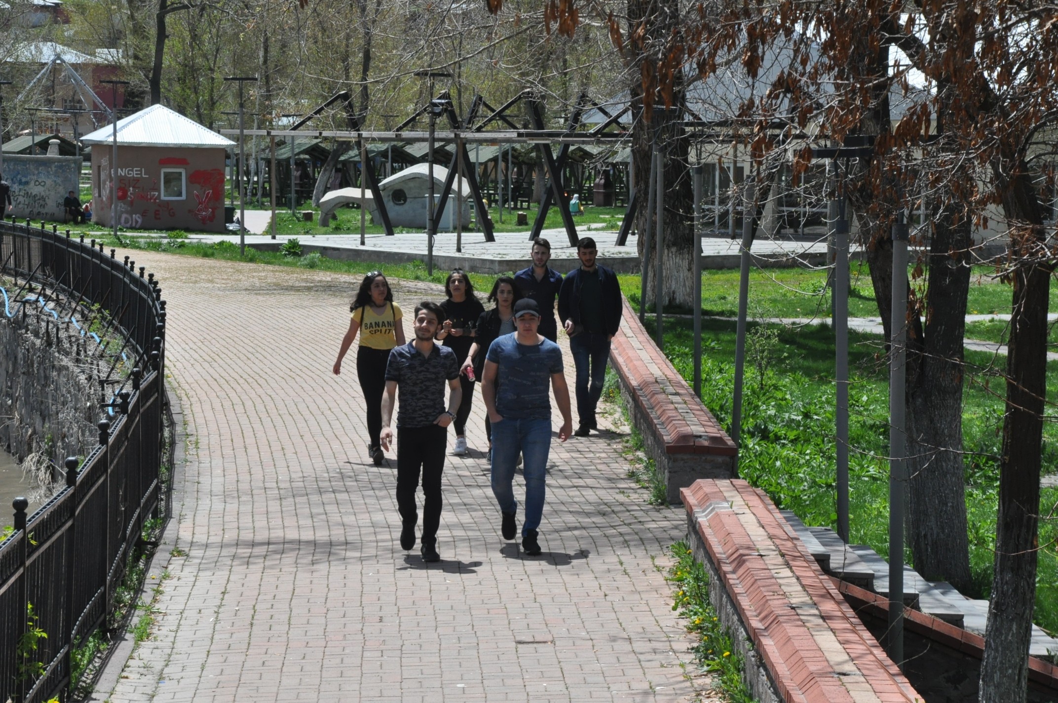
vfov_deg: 12.1
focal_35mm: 112
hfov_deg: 18.2
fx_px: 3302
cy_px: 352
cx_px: 529
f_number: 14
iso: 1000
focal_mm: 75
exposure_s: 1/640
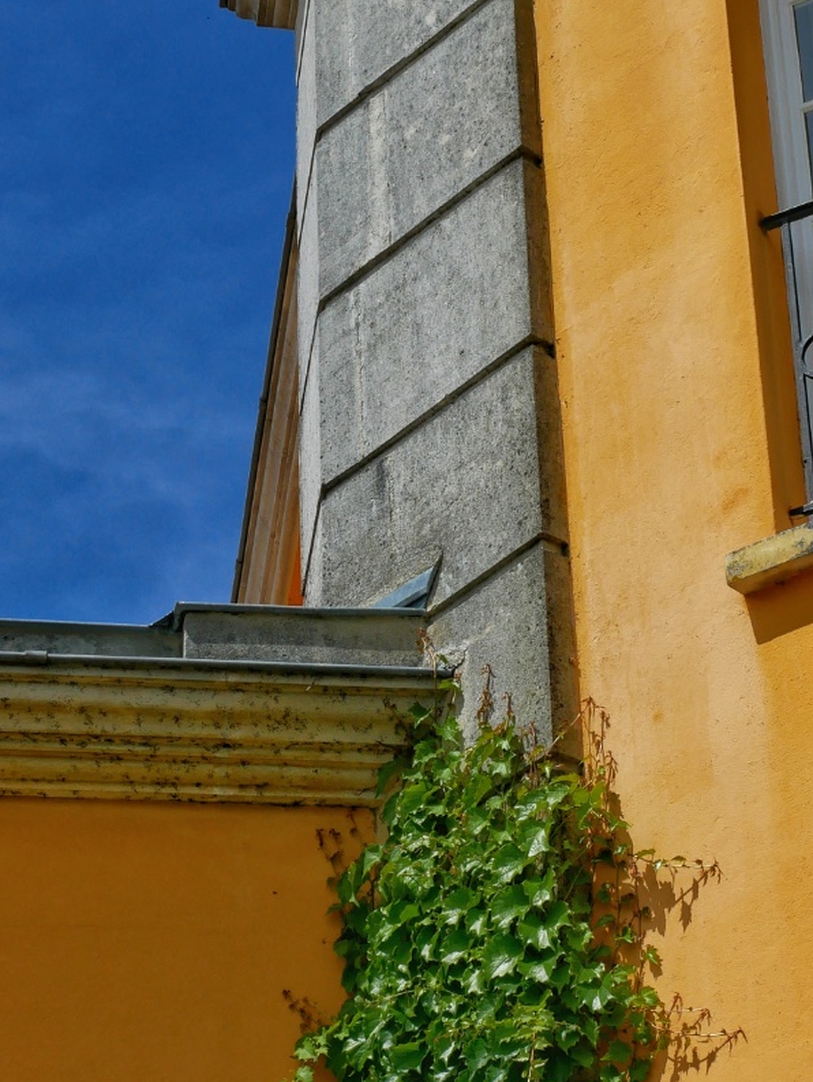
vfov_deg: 16.3
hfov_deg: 12.2
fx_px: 3784
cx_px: 576
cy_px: 662
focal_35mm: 121
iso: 200
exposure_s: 1/500
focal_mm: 30
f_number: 11
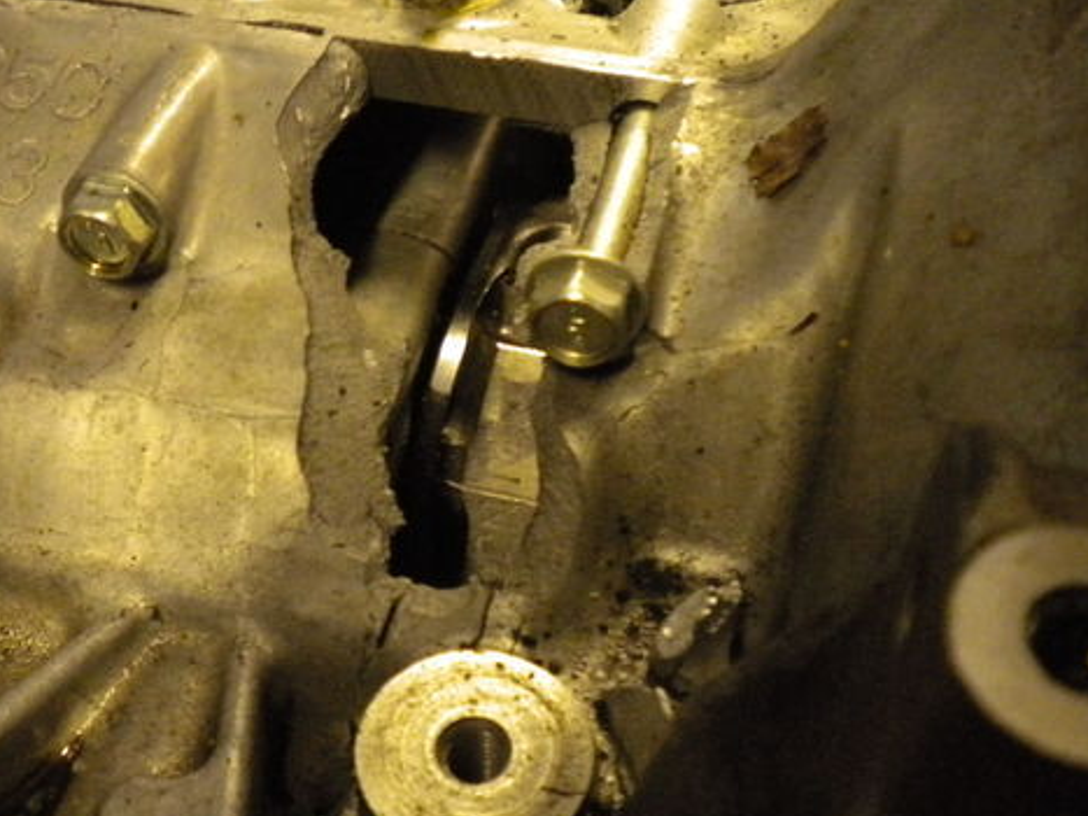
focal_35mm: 48
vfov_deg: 30.2
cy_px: 347
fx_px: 1508
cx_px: 366
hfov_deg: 39.2
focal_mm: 6.3
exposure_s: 1/27.7
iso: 800
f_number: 3.1
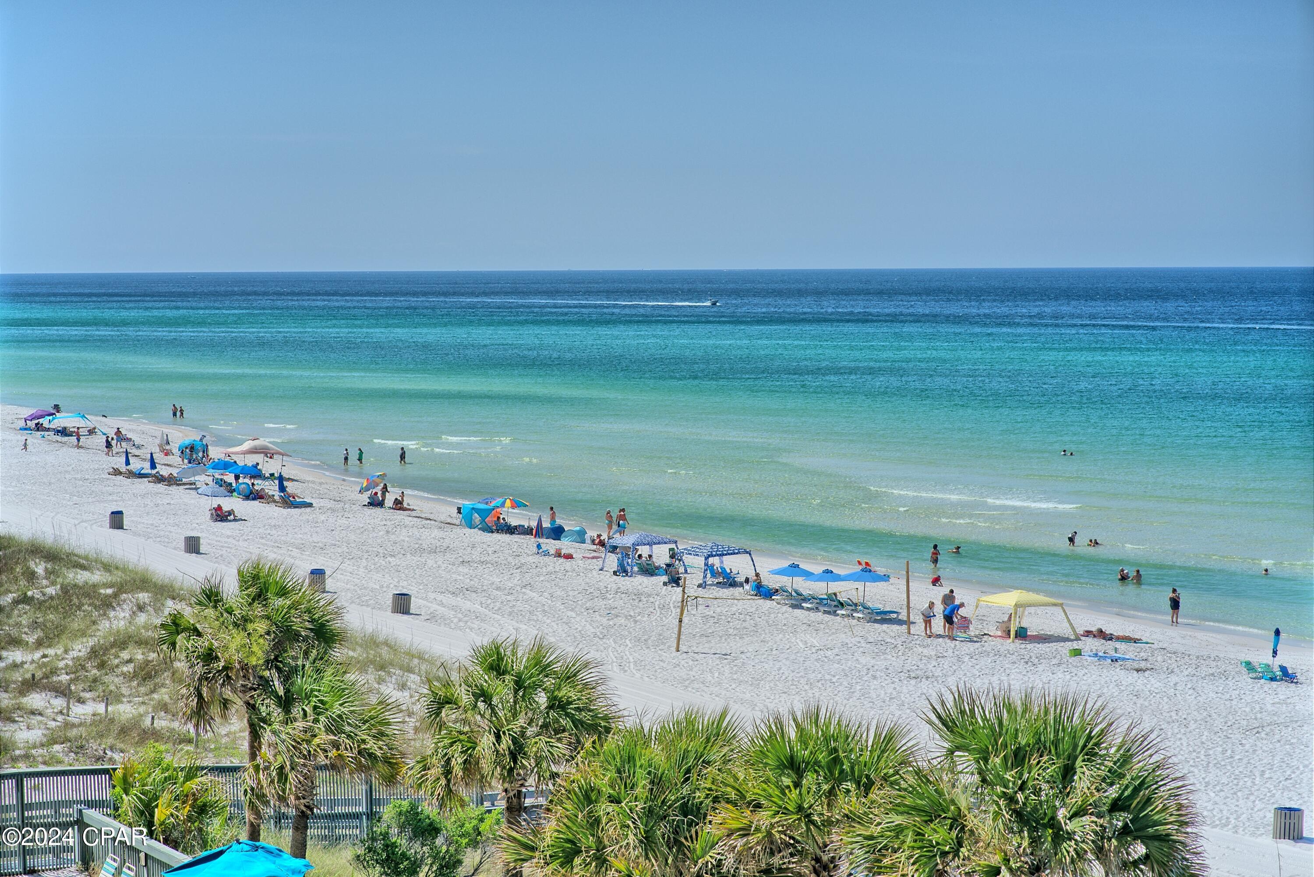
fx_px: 3103
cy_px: 438
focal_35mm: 85
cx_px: 657
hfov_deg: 23.9
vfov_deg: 16.1
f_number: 10
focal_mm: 85
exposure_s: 1/320
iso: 100
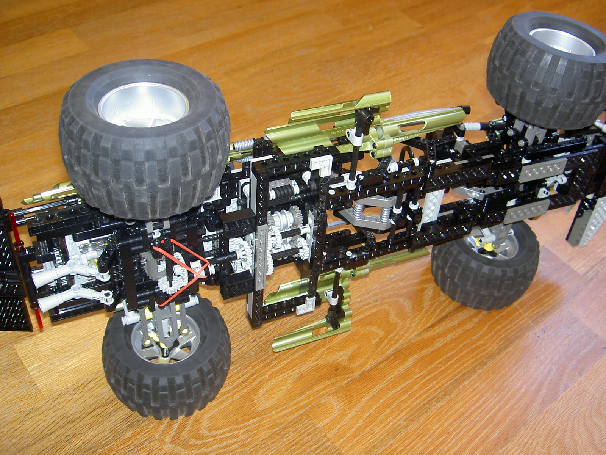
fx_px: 683
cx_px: 303
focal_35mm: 39
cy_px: 228
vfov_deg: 36.8
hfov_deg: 47.9
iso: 100
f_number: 2.8
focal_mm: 8
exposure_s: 1/59.5
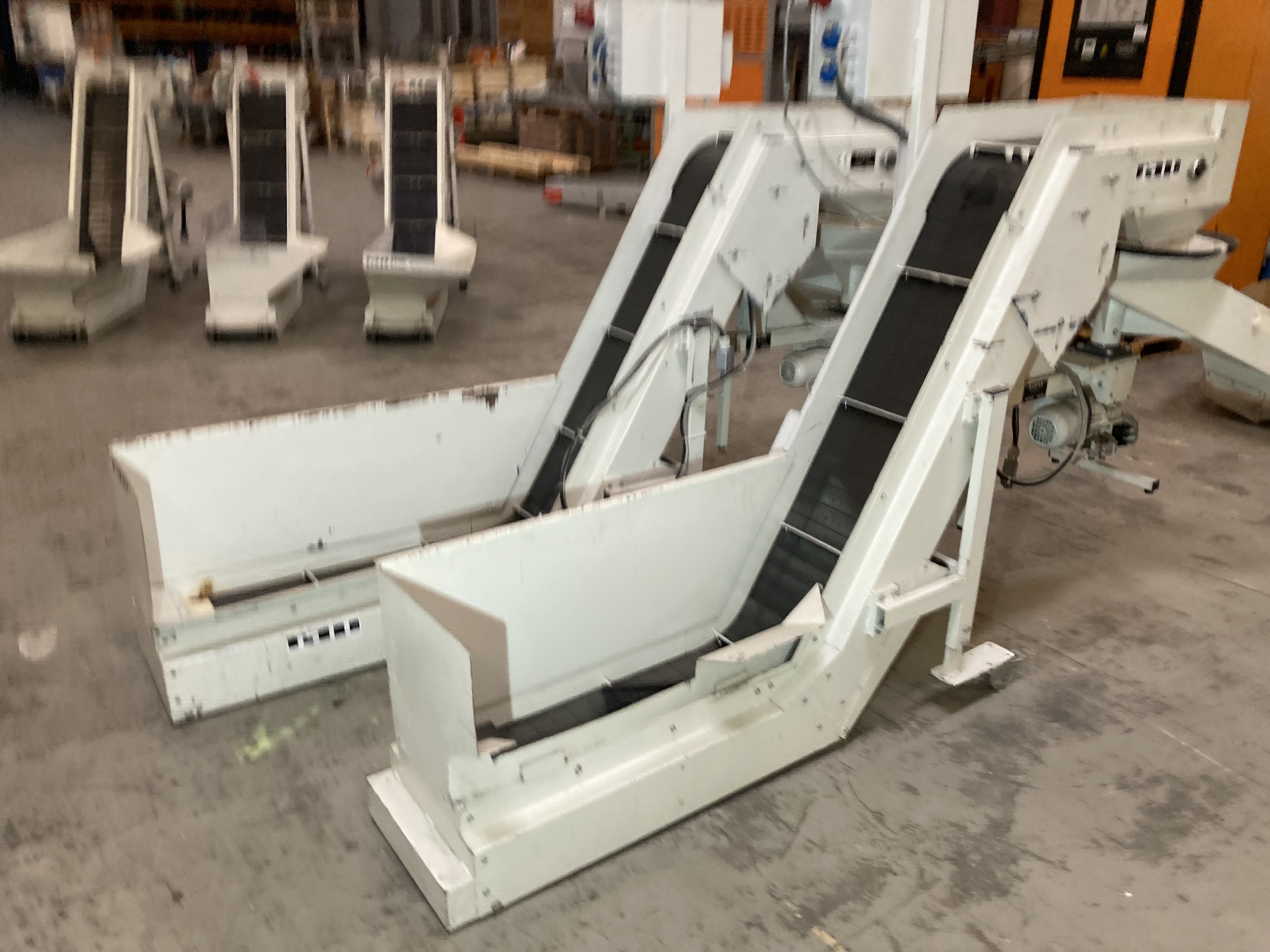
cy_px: 476
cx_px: 635
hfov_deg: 63.4
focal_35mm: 28
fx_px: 1027
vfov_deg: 49.7
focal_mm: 3.99
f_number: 1.8
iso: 160
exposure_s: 1/50
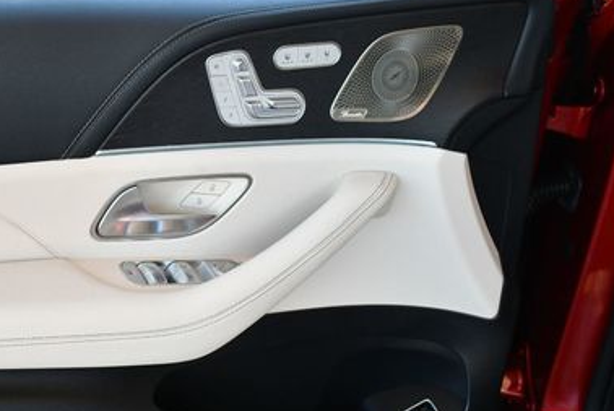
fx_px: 1042
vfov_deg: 22.2
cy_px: 284
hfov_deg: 31.7
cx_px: 97
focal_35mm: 61
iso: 400
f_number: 3.5
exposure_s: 1/250
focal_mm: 18
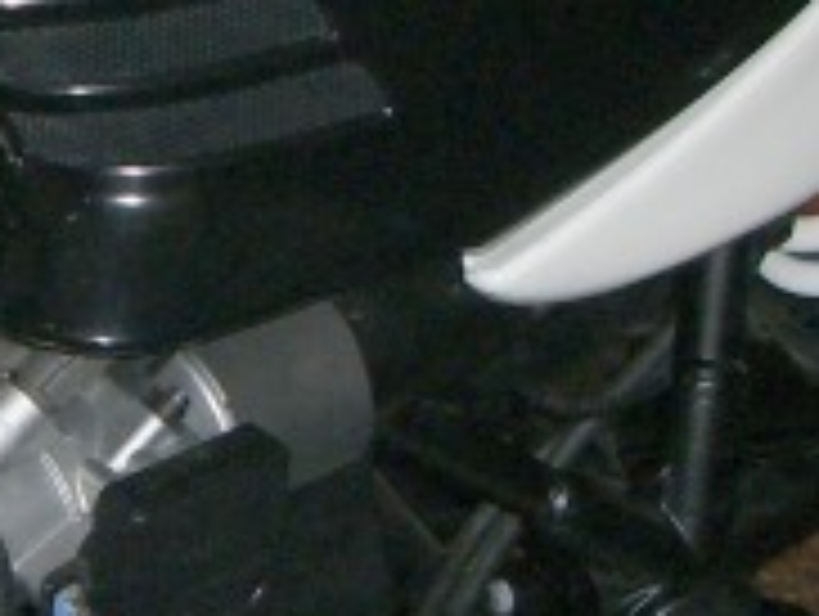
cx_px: 117
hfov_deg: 11.8
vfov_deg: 8.9
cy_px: 193
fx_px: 3956
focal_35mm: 167
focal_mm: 6.2
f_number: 2.7
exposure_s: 1/60
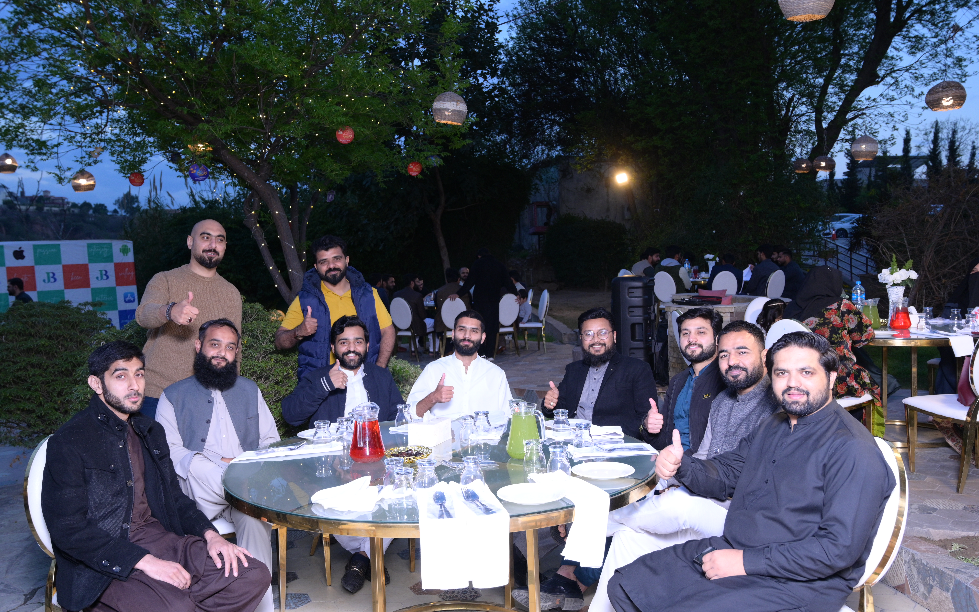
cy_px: 309
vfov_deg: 40.6
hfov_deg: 61.2
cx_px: 486
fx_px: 827
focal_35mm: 31
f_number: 5.6
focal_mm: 30
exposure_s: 1/200
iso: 1000
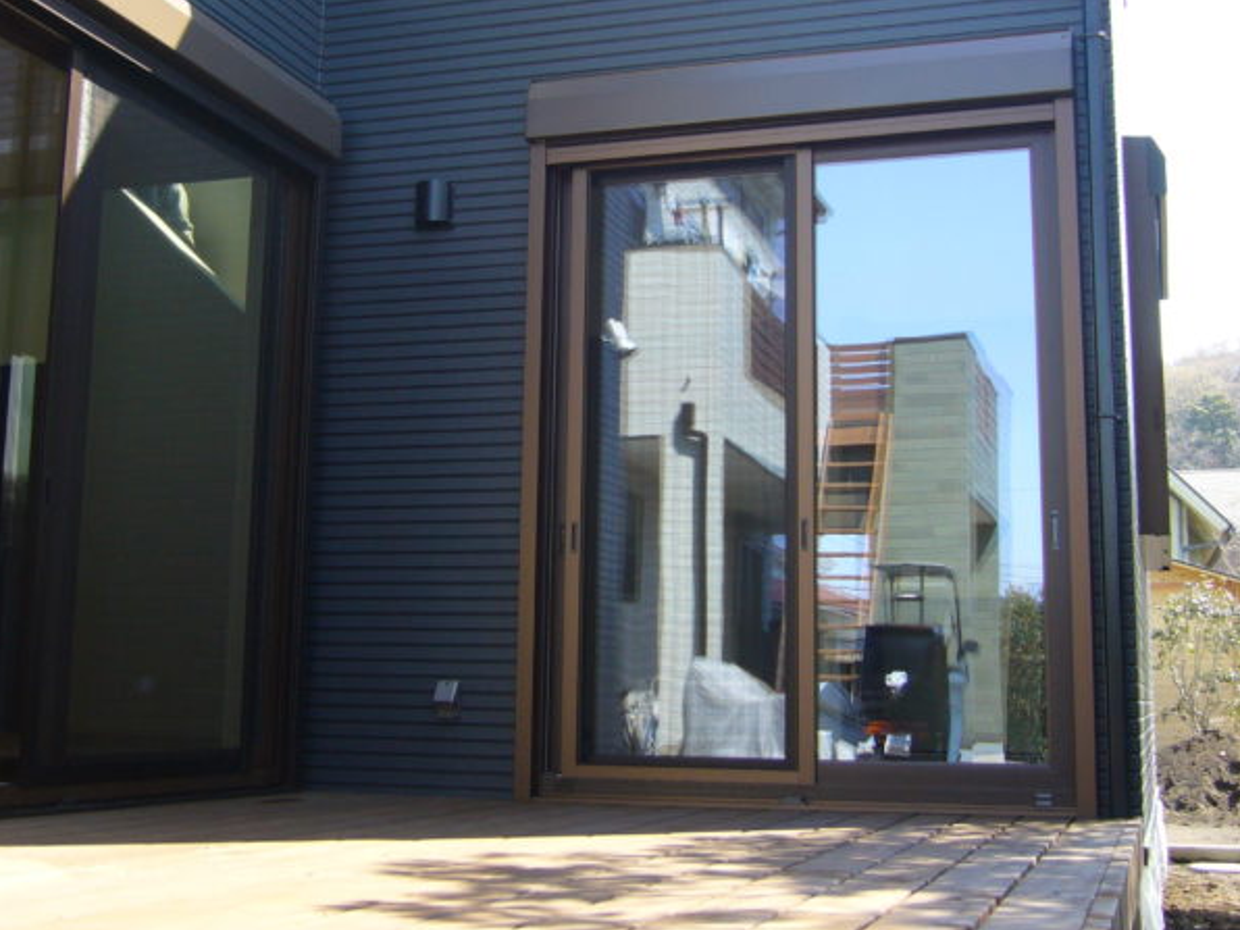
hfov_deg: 40.4
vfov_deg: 30.7
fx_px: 1684
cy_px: 333
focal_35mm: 47
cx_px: 620
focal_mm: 5.8
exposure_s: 1/160
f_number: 2.8
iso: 80
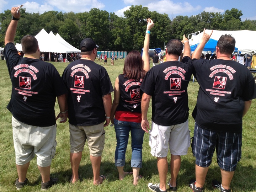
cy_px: 96
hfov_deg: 52.6
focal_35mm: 35
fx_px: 259
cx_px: 128
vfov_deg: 40.7
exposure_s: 1/1381
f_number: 2.4
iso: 50
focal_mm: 4.28
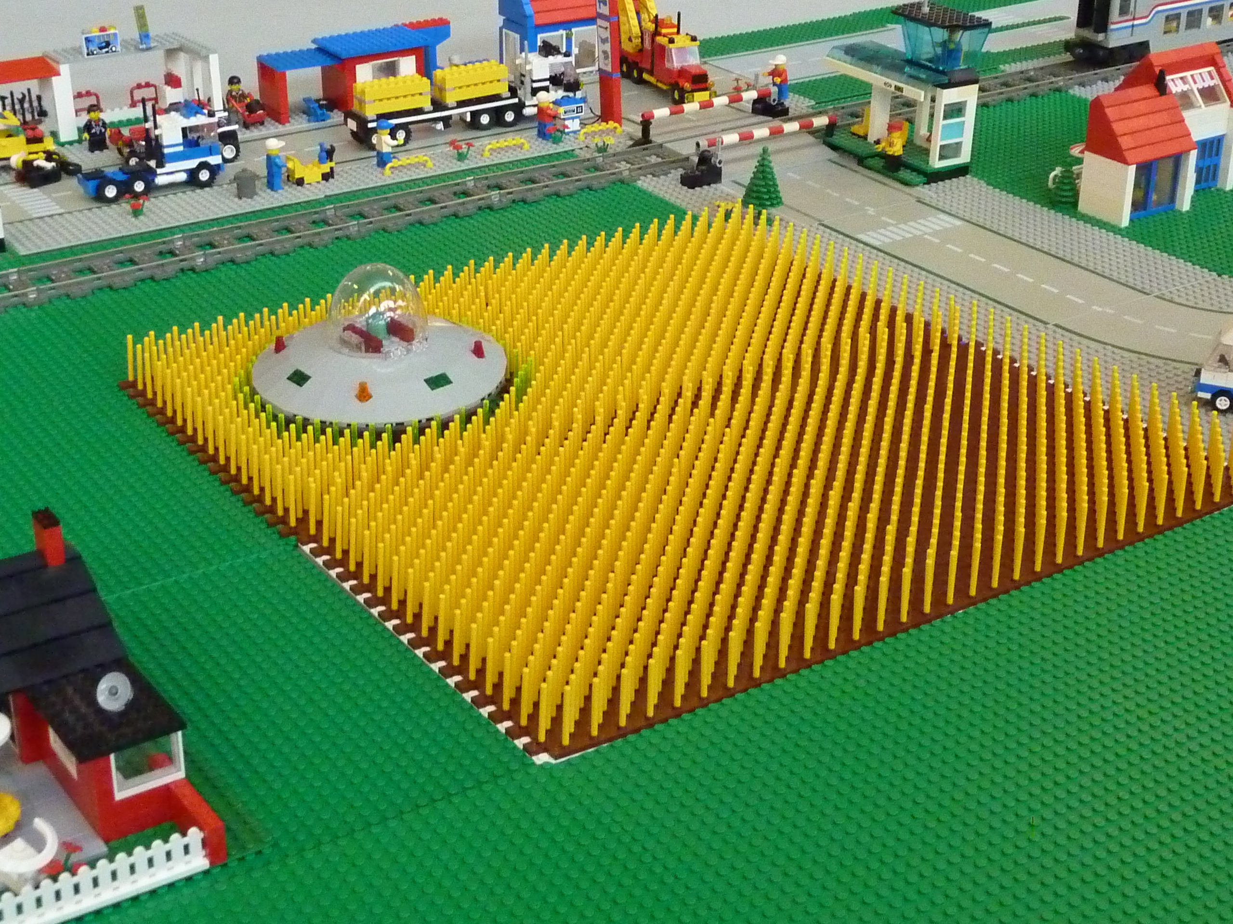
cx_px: 616
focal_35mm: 54
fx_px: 1923
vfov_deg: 27.0
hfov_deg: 35.5
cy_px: 462
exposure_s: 1/50
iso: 800
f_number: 3.6
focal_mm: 6.1
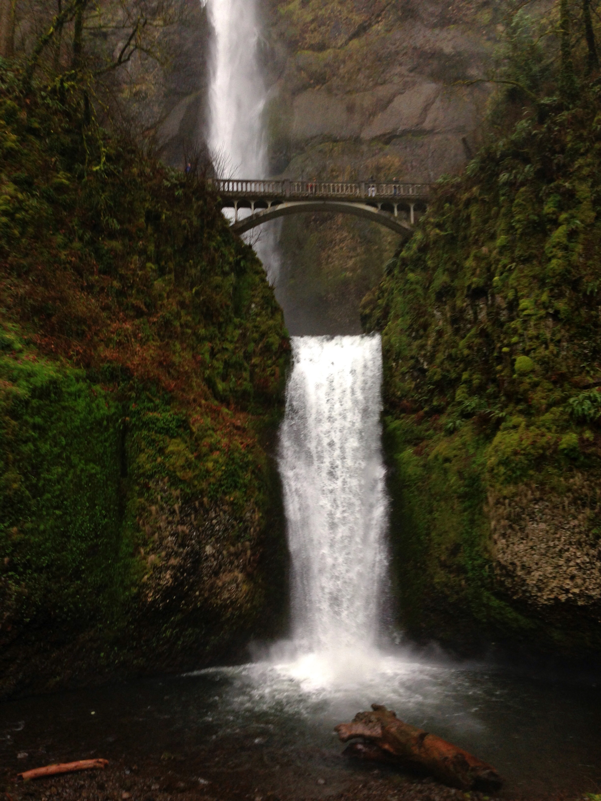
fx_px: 764
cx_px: 300
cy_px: 400
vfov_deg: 55.4
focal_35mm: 33
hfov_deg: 42.9
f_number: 2.4
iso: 80
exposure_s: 1/120
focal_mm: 4.13
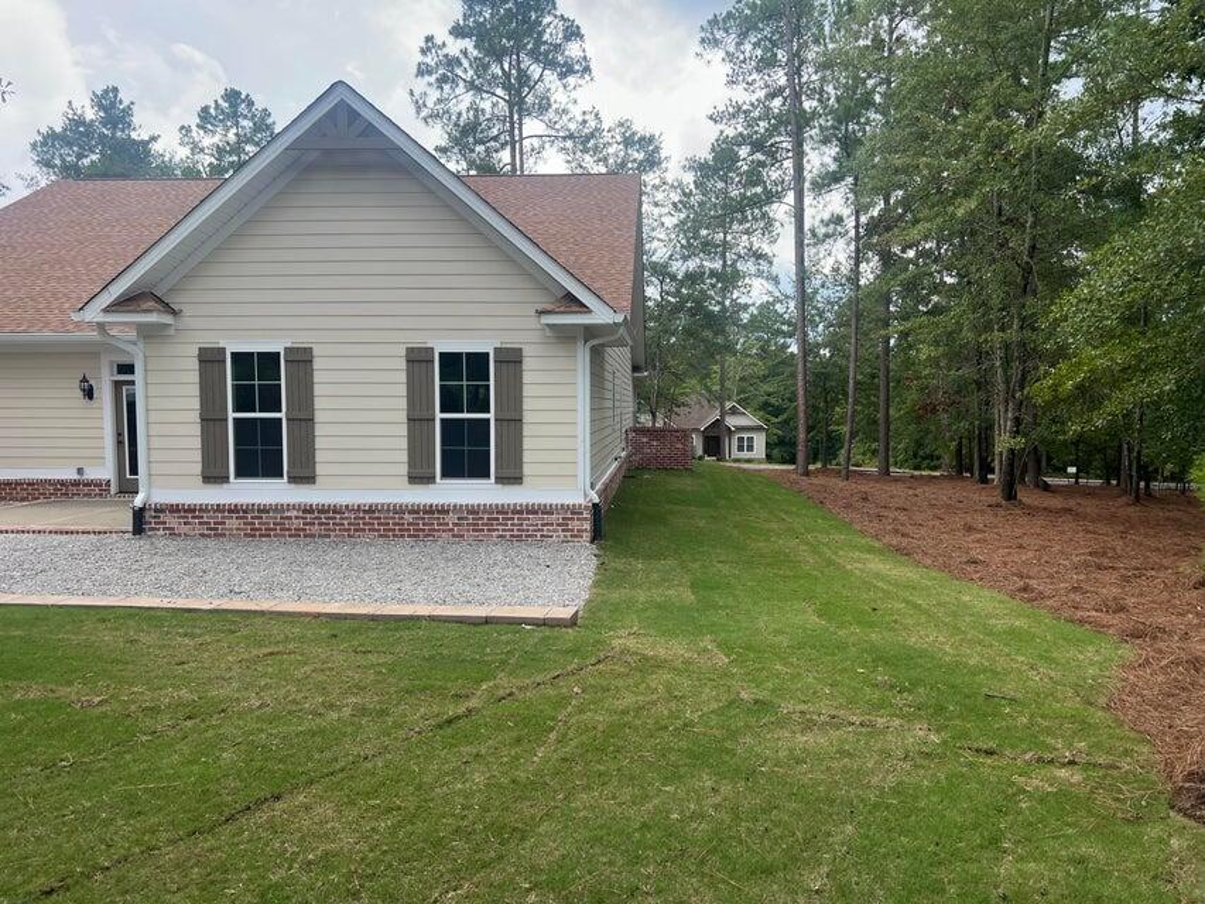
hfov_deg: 67.3
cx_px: 602
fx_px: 905
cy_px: 452
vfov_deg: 53.1
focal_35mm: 26
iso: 50
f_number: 1.5
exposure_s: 1/1112
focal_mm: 5.7
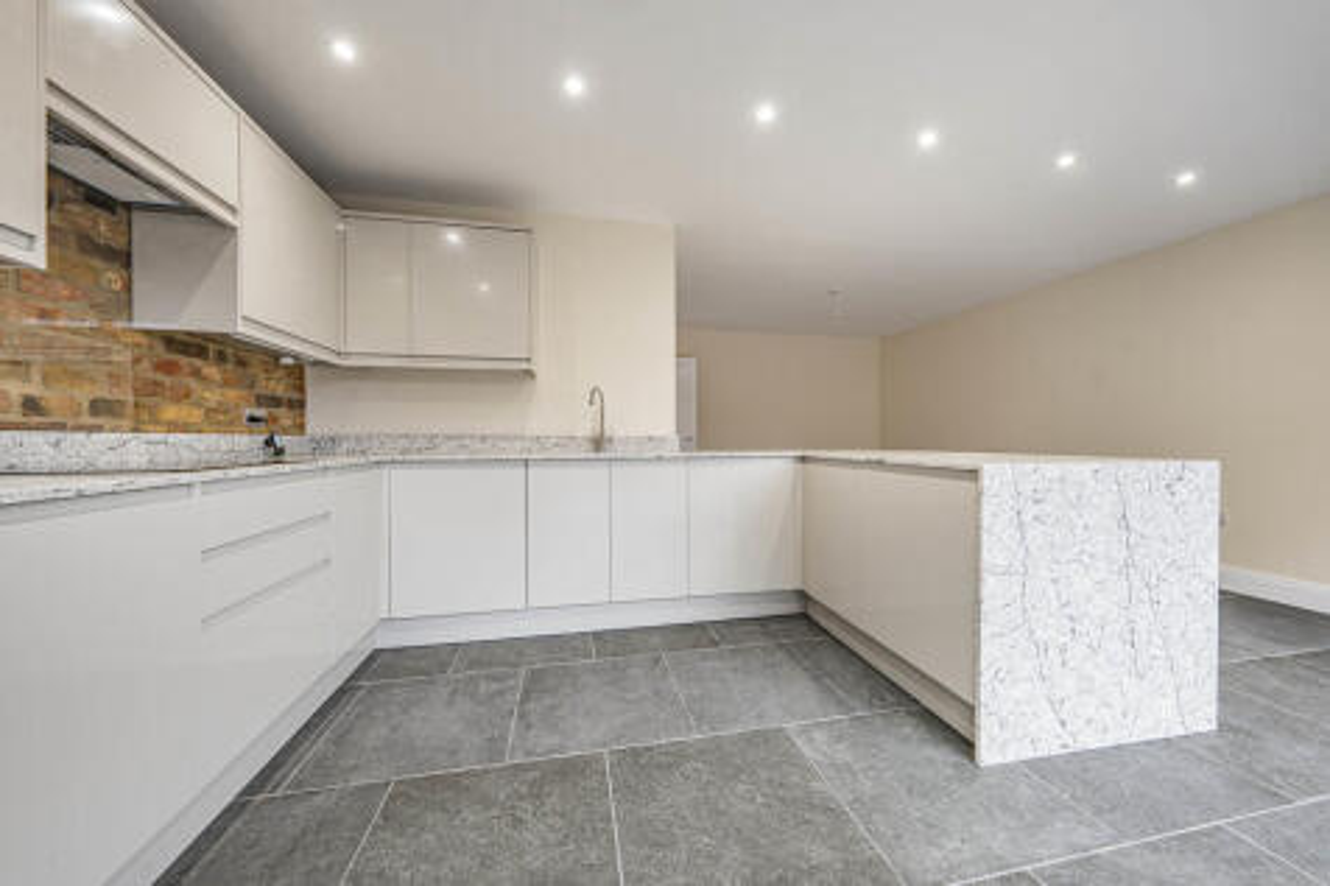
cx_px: 665
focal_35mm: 12
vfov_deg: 90.0
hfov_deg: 112.6
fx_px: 443
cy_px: 443
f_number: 9
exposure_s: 1/8
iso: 320
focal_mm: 12
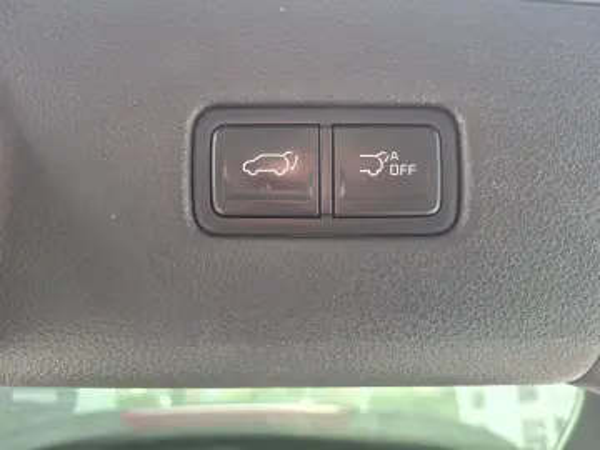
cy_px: 225
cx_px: 300
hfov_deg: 69.4
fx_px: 433
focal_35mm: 25
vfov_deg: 54.9
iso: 100
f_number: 1.8
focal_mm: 4.69
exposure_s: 1/100
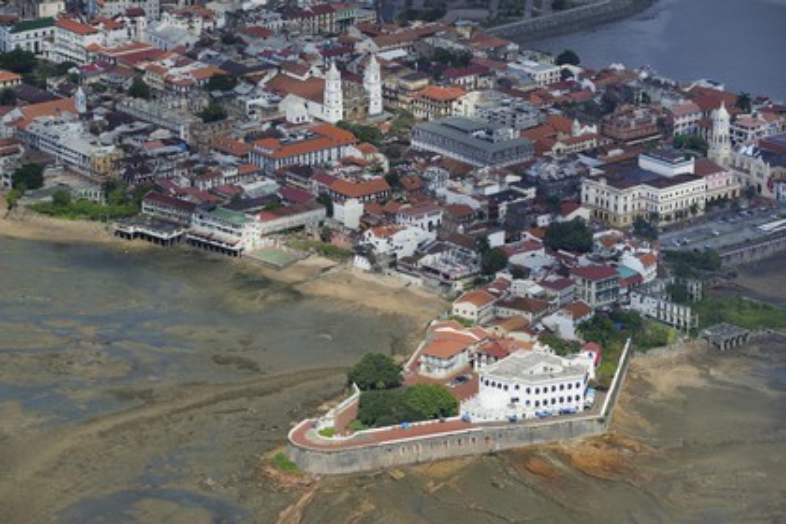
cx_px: 393
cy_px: 262
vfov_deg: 9.1
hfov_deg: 13.7
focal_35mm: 150
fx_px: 3275
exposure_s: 1/1000
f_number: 8
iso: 200
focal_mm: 150
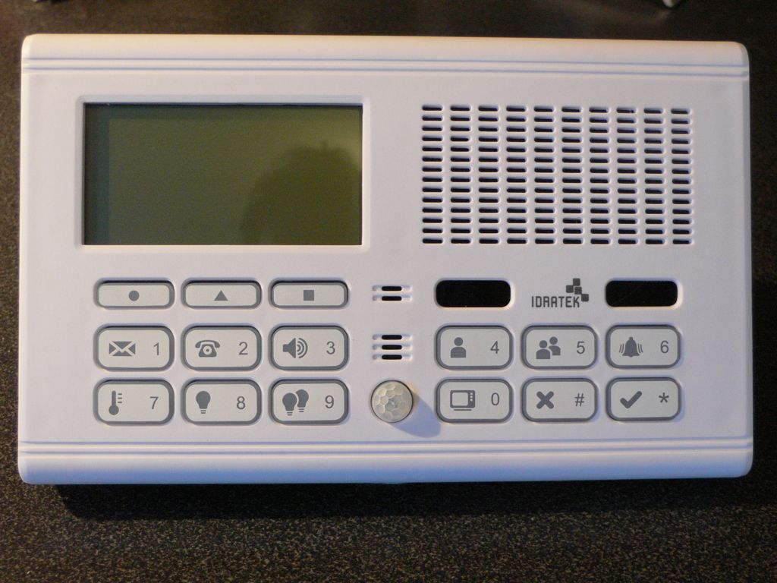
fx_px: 965
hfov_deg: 43.9
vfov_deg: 33.6
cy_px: 292
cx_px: 388
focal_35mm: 43
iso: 200
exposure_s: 1/25
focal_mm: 8
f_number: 3.2
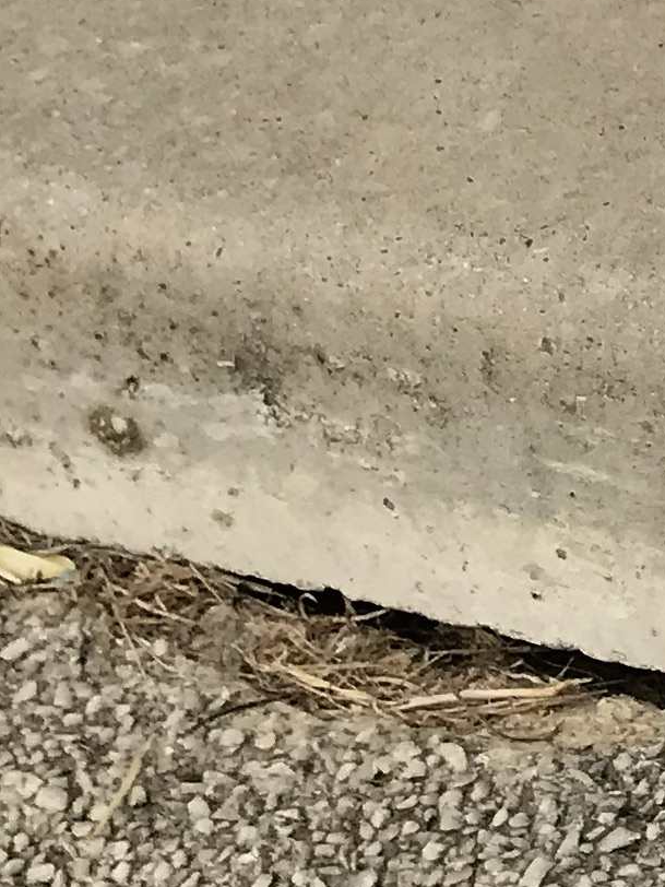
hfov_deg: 9.8
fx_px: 3560
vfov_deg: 13.5
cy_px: -348
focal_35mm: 139
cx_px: 1423
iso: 20
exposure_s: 1/1953
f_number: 1.8
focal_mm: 3.99
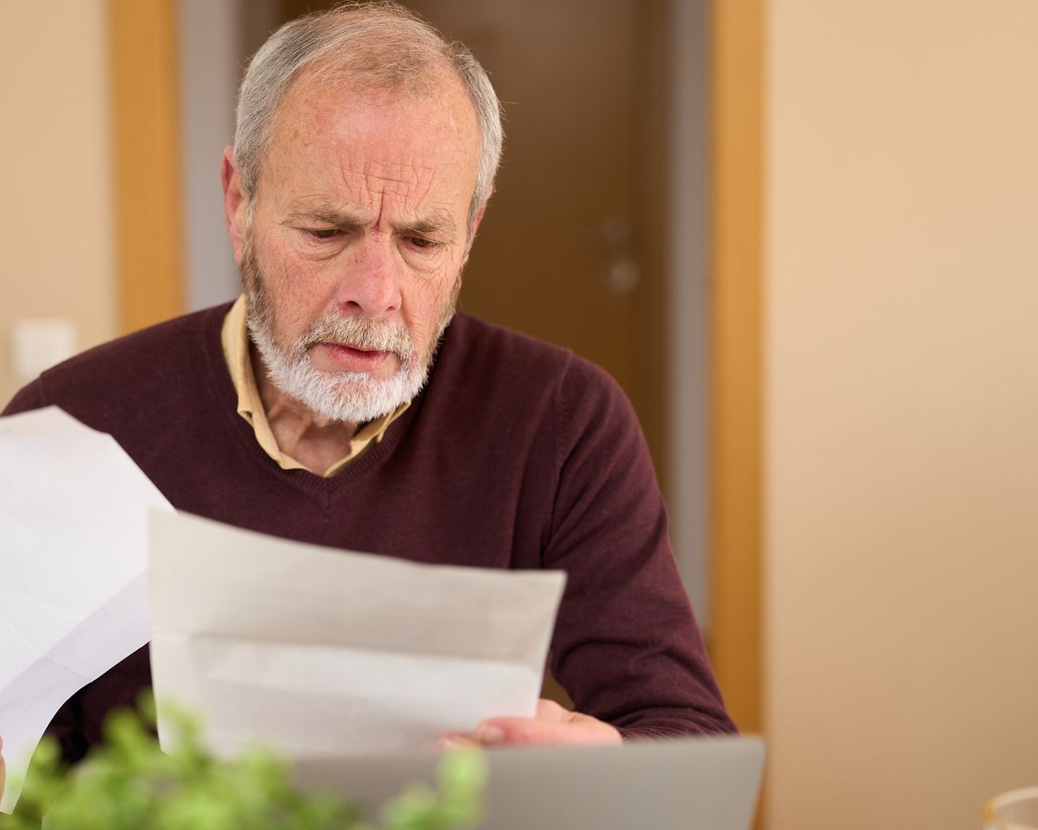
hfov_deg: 26.7
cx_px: 417
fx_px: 2181
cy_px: 489
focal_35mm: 71
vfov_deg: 21.5
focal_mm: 49
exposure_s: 1/250
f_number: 2
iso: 320
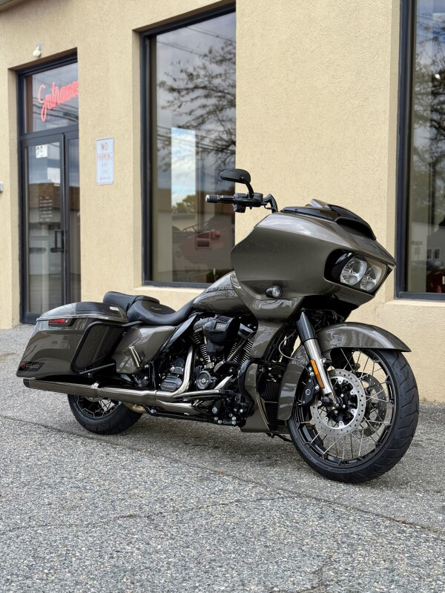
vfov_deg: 39.7
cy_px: 296
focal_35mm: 48
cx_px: 222
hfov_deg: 30.3
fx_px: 823
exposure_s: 1/917
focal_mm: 6.76
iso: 64
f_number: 1.78
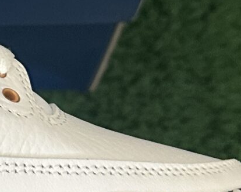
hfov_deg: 12.4
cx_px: -162
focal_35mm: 145
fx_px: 1034
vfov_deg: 10.5
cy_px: -6
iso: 250
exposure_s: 1/50
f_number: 1.78
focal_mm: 6.86
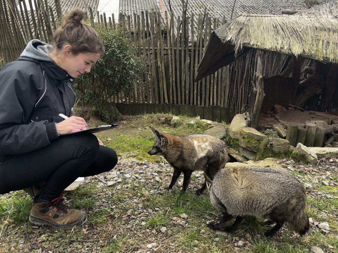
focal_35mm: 26
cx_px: 169
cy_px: 126
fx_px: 254
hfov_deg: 67.3
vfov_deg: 53.0
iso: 50
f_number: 1.6
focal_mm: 5.96
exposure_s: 1/121
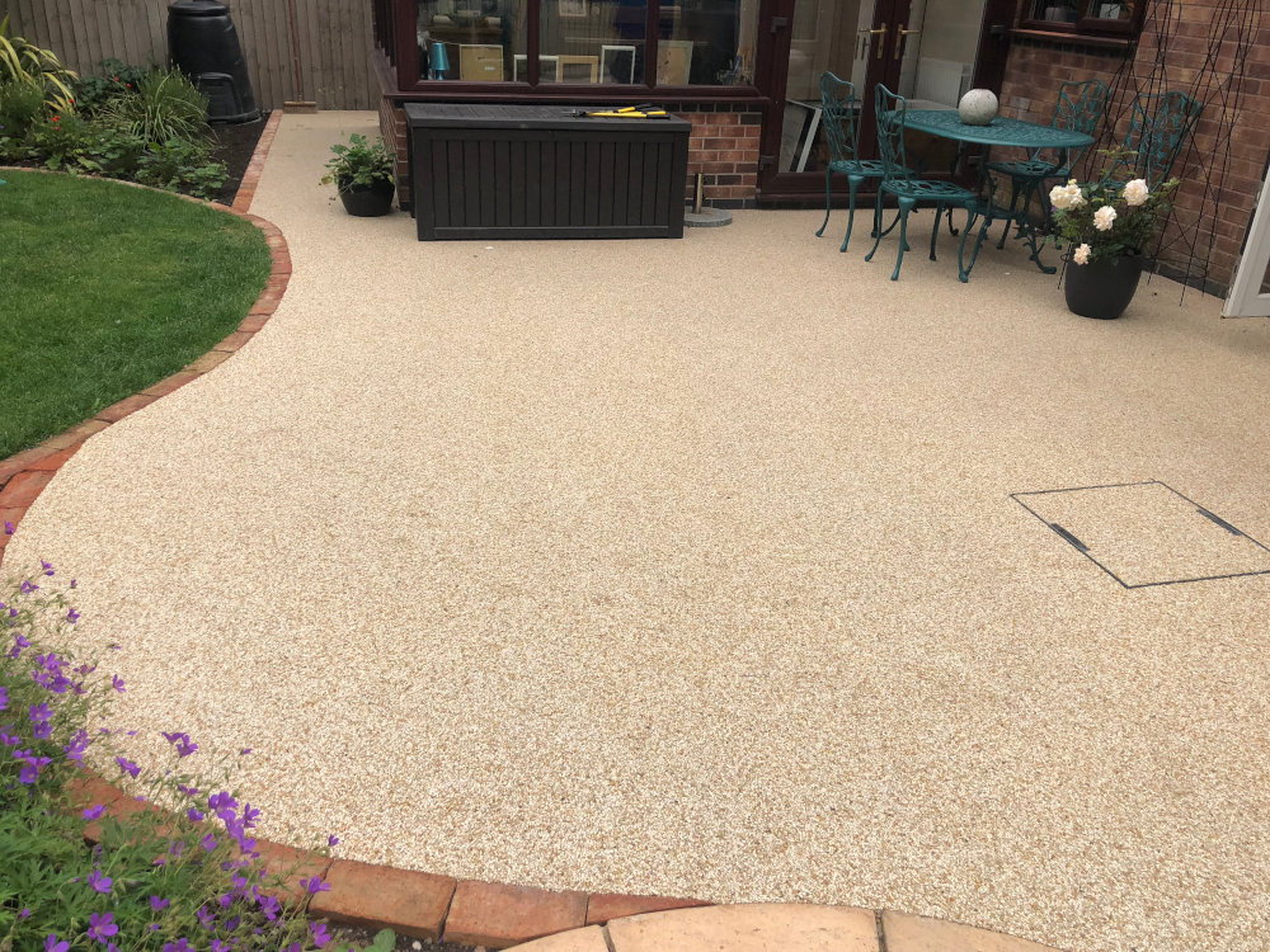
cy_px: 476
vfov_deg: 49.7
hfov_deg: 63.4
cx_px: 635
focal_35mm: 28
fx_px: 1027
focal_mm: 3.99
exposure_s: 1/685
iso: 20
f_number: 1.8
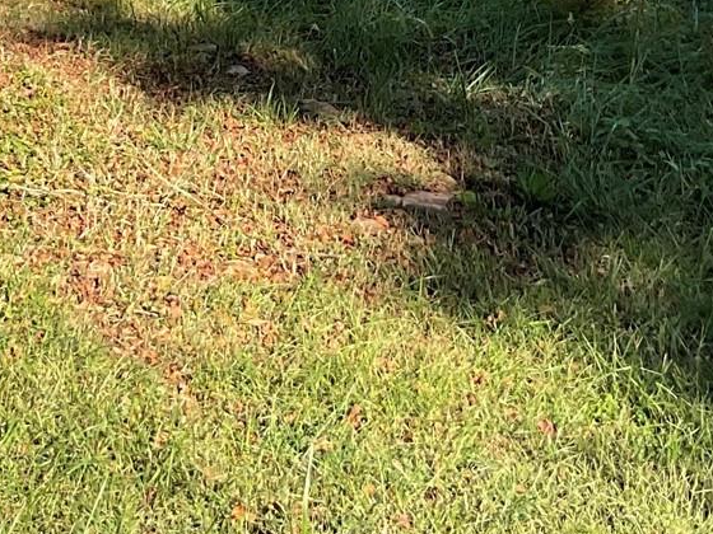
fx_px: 2183
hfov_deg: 18.5
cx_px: 211
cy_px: -375
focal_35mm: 106
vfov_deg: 12.9
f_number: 1.8
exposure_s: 1/613
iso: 16
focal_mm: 3
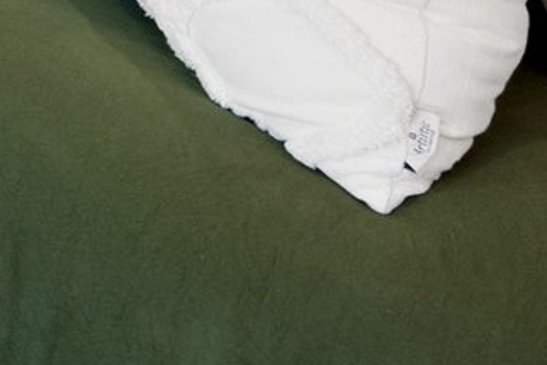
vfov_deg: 11.3
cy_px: -639
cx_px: -1133
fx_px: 1353
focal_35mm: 89
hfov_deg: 11.2
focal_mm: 14
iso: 640
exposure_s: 1/15
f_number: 8
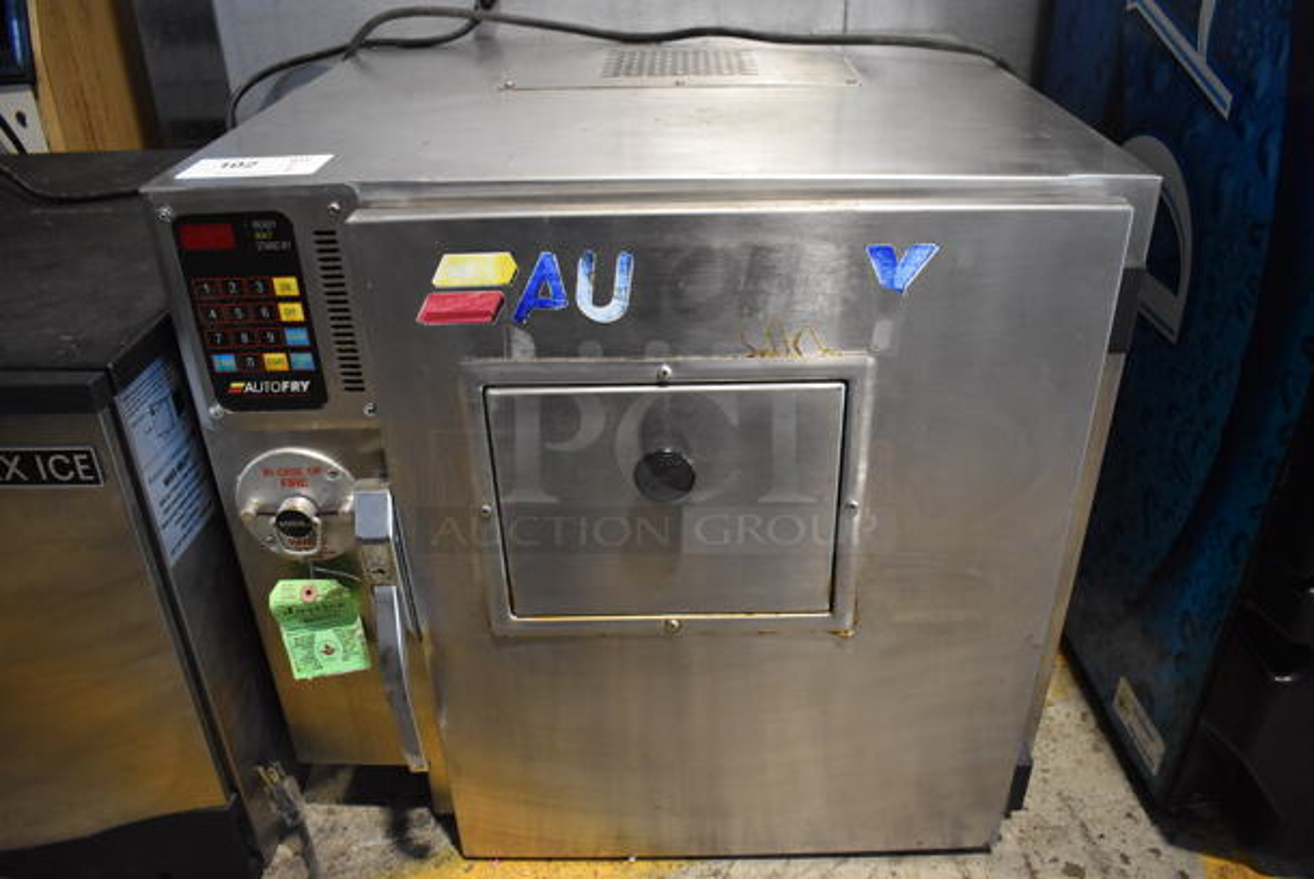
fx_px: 986
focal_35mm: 27
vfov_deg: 48.0
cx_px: 657
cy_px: 440
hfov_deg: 67.3
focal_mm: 18
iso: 2500
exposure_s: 1/125
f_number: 3.5
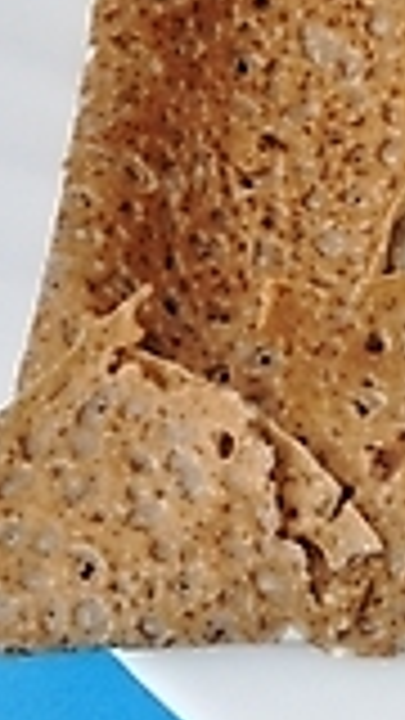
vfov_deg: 13.0
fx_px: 3150
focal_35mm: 165
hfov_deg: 7.1
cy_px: 135
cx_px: 765
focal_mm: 28
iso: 200
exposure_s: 1/125
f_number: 16
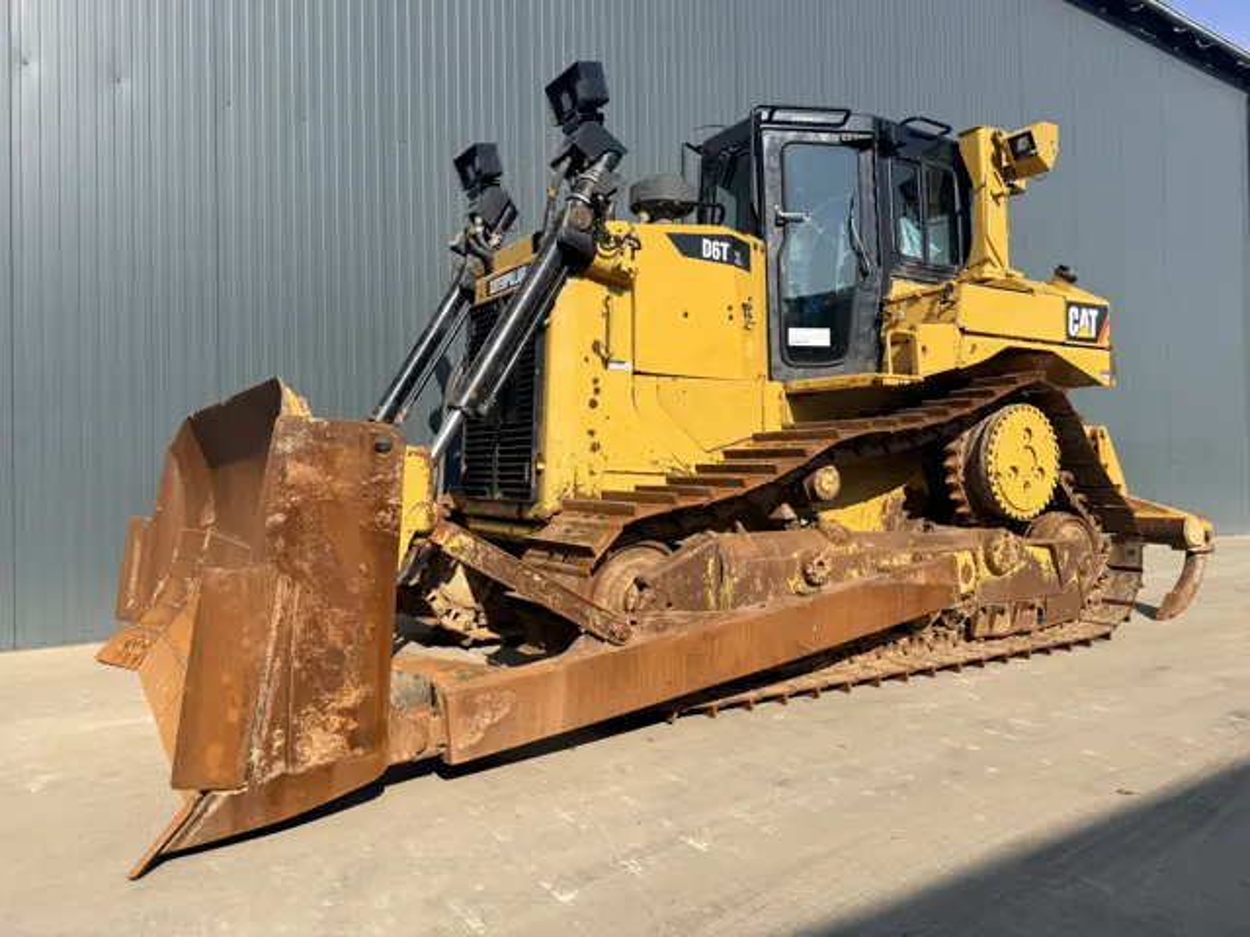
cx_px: 625
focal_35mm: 24
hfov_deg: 71.6
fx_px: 867
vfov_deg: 56.8
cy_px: 468
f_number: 1.78
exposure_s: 1/3759
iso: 80
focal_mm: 6.76
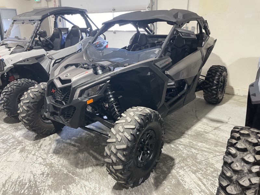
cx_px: 130
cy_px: 98
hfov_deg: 67.3
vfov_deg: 53.1
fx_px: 195
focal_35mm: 26
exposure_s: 1/60
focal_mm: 4.2
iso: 400
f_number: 1.6
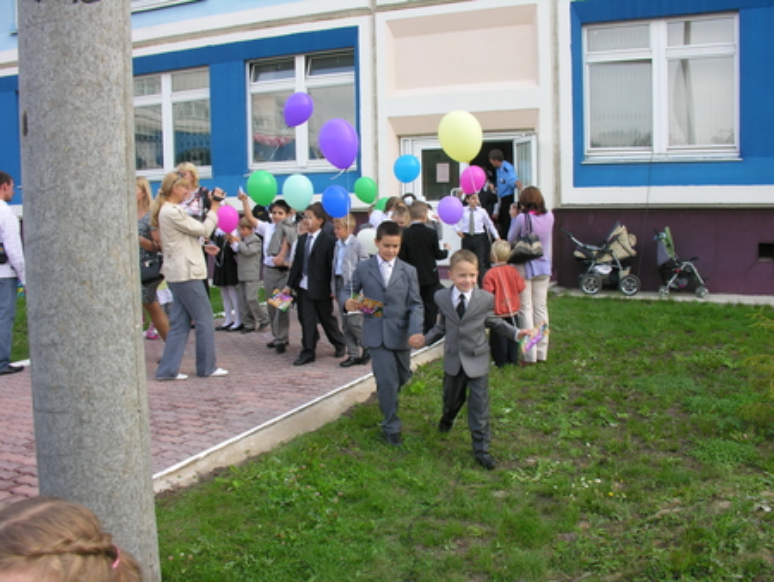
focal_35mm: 35
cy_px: 291
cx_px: 387
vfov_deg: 40.7
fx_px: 783
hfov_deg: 52.6
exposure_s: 1/102
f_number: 5
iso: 50
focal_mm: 8.9
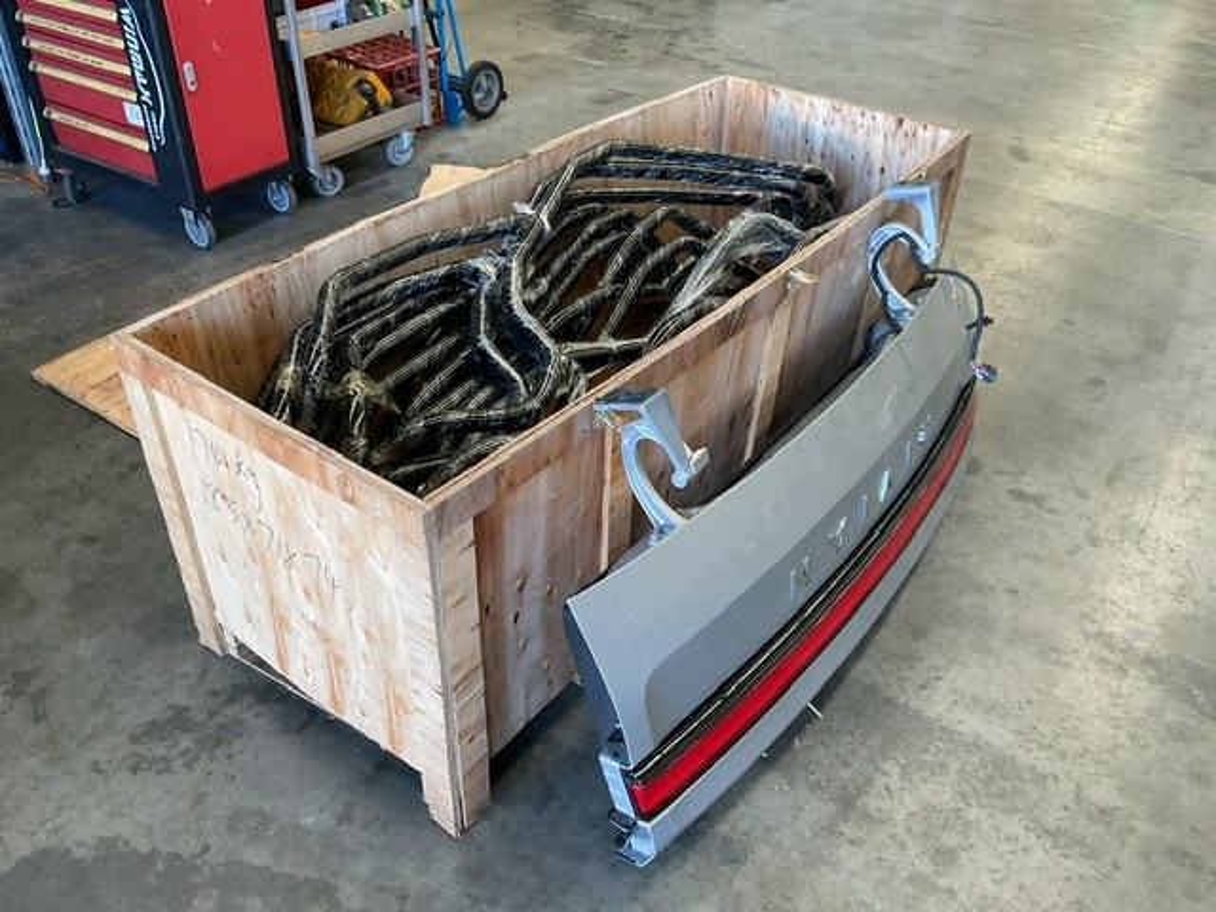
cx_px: 608
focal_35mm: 29
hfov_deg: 61.7
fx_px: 1019
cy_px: 456
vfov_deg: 48.2
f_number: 1.8
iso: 64
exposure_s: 1/100
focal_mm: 3
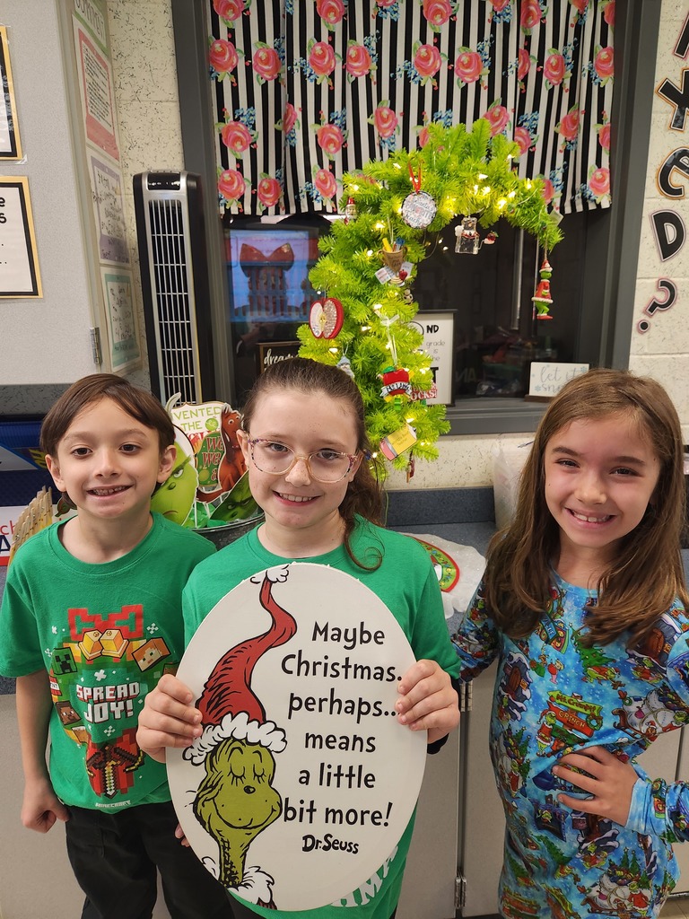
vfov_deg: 73.9
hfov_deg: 58.9
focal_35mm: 23
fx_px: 610
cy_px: 460
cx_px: 344
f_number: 1.8
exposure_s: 1/120
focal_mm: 5.4
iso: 320
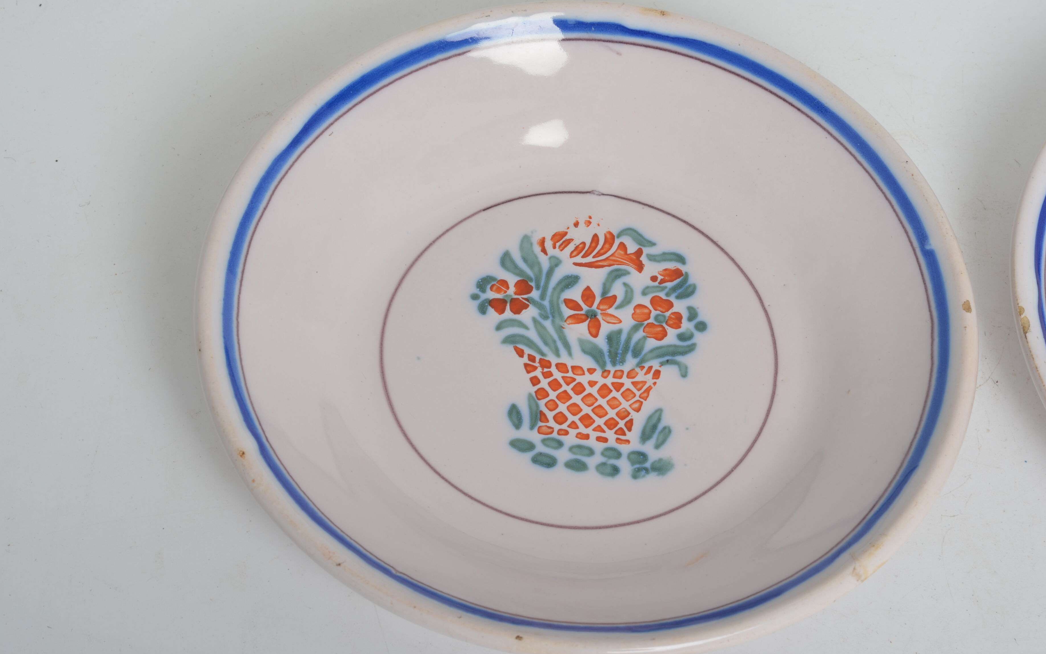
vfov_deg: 16.9
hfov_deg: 26.8
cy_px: 325
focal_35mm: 77
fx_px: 2195
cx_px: 527
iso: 100
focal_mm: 50
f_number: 14
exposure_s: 1/125
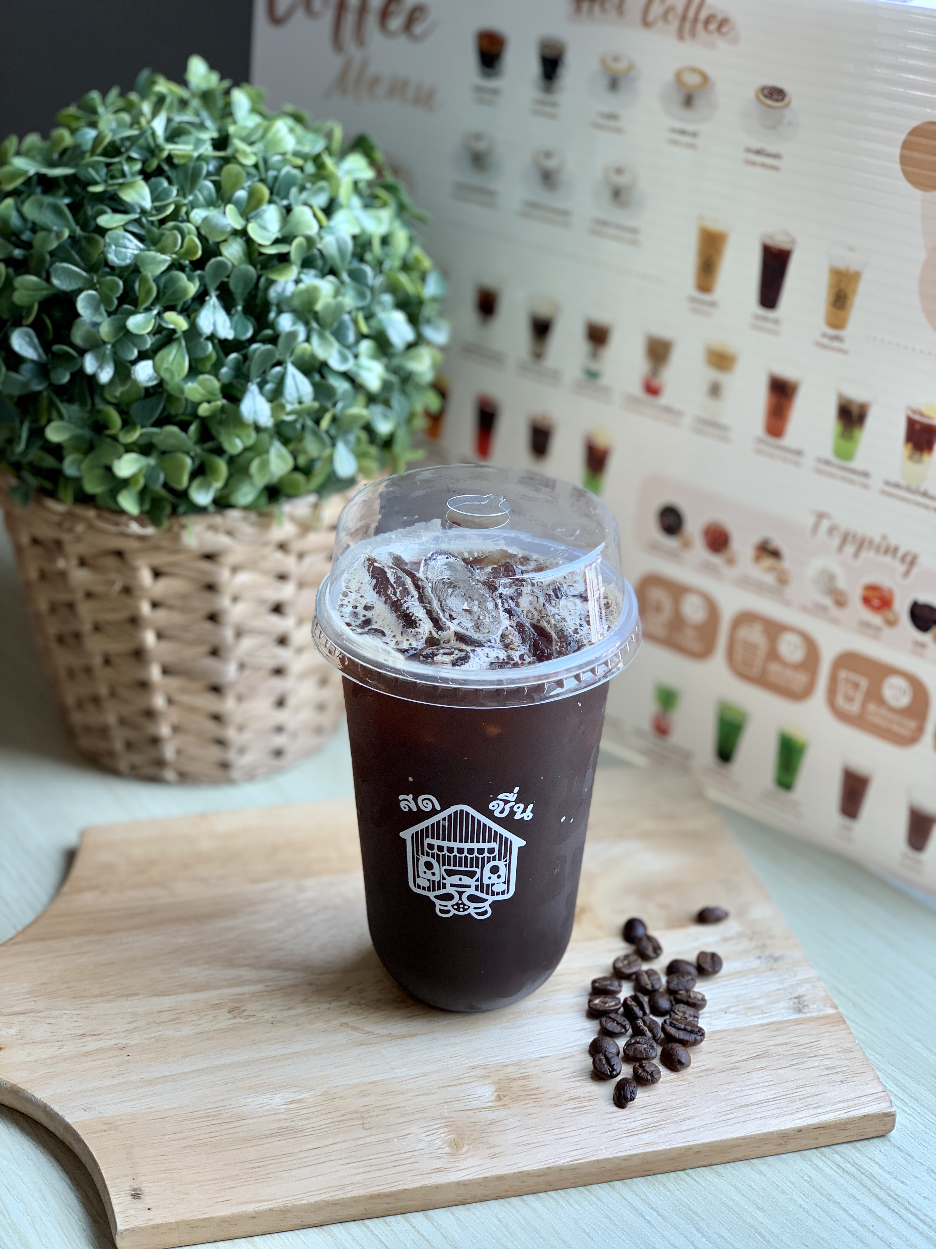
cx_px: 468
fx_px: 1875
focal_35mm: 52
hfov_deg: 28.0
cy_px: 624
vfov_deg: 36.8
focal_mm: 6
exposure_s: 1/122
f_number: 2.4
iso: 50
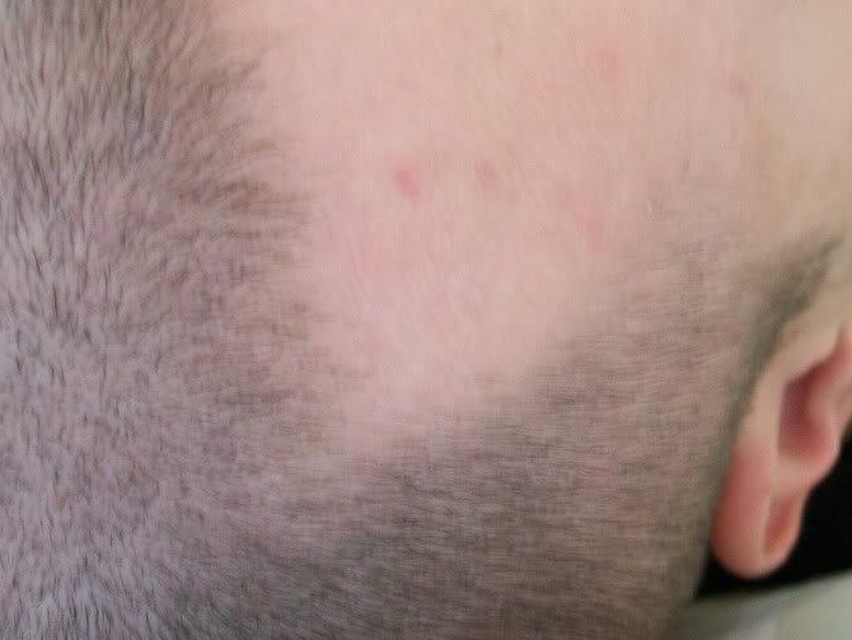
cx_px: 515
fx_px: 1354
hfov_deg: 34.8
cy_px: 293
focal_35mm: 55
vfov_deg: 26.6
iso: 160
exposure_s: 1/8
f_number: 2.7
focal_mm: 6
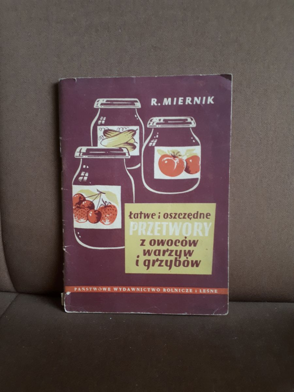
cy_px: 196
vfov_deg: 65.3
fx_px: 306
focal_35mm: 27
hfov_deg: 51.4
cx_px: 147
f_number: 1.9
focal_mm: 3.6
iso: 160
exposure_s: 1/17
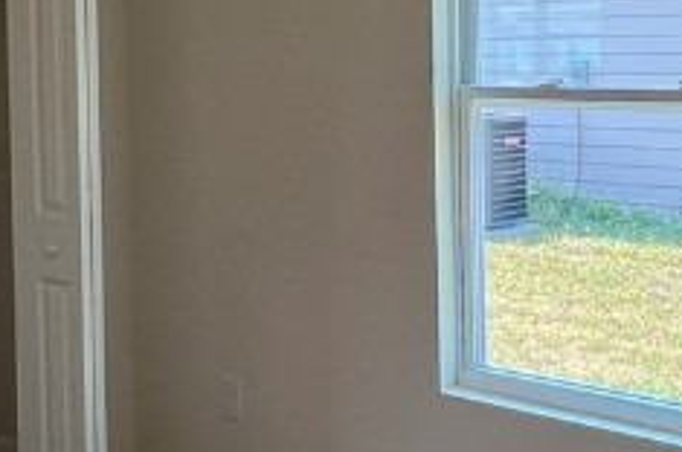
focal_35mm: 59
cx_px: 308
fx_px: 1116
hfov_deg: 34.0
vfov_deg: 22.6
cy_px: 84
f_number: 1.8
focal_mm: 1.57
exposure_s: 1/120
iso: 50
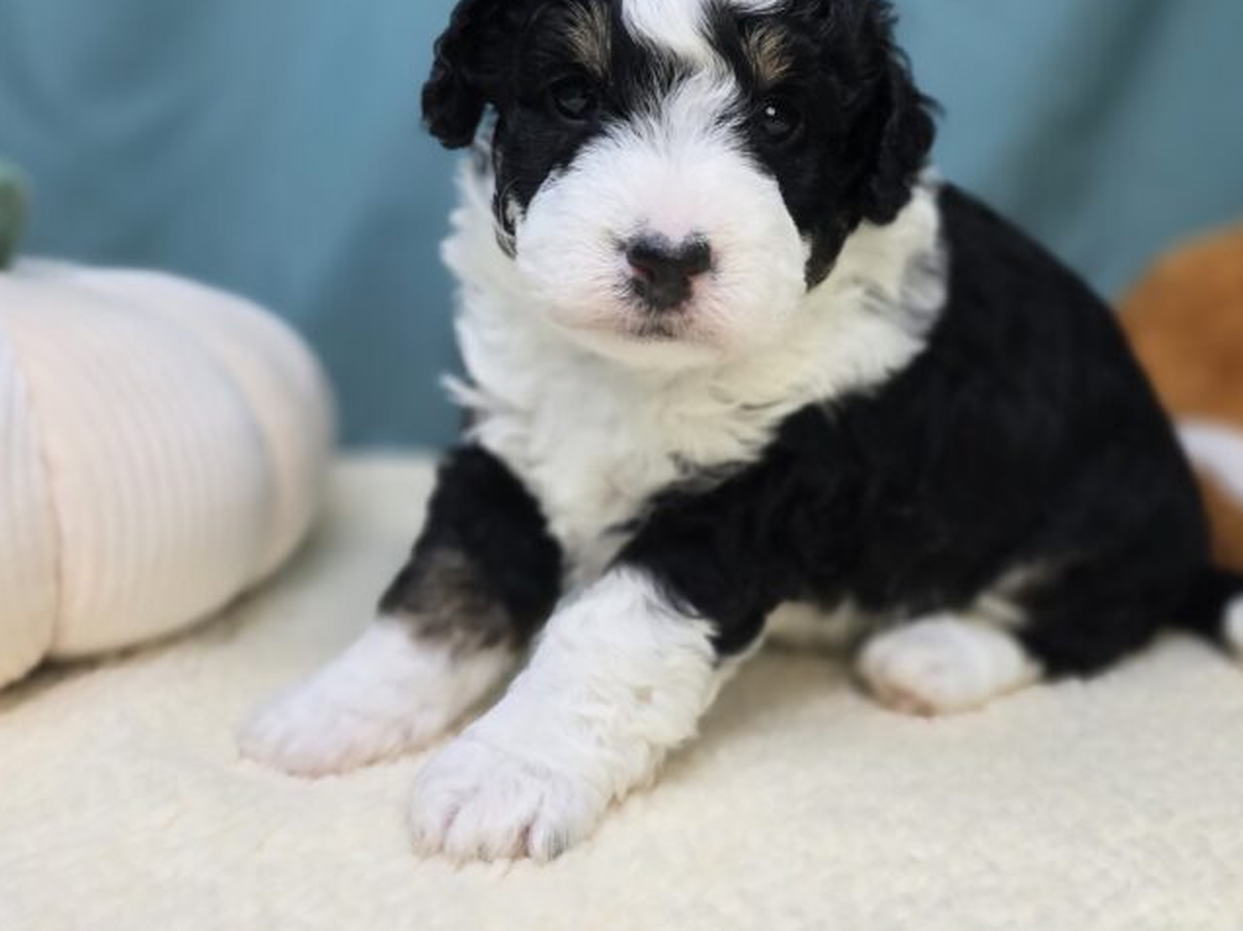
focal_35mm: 37
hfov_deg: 49.8
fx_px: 1328
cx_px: 755
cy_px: 299
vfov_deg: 38.1
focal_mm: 6.3
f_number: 1.7
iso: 50
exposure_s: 1/120
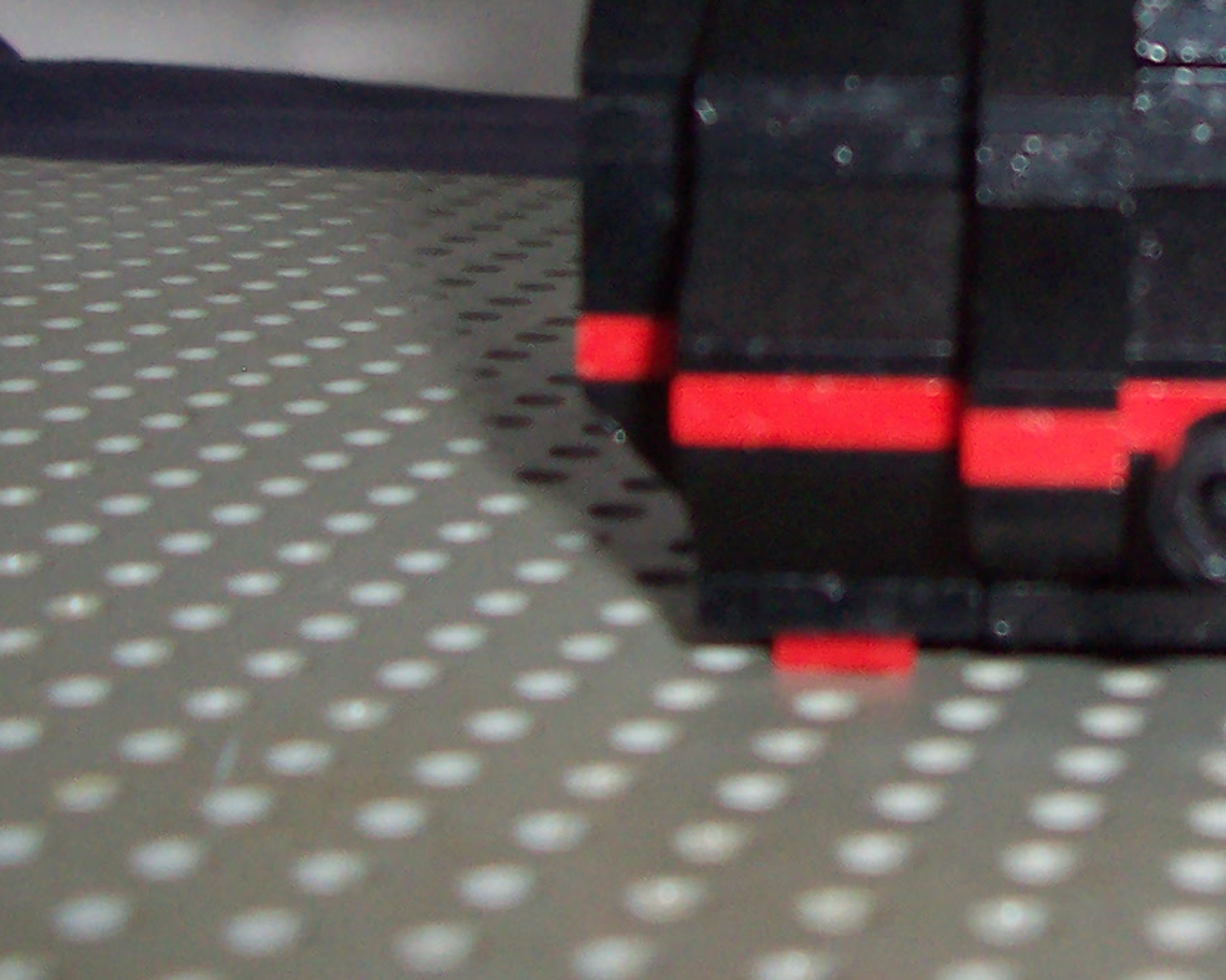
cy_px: 22
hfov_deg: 20.8
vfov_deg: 17.1
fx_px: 3193
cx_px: 1320
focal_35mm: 88
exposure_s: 1/60
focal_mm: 5.6
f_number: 2.8
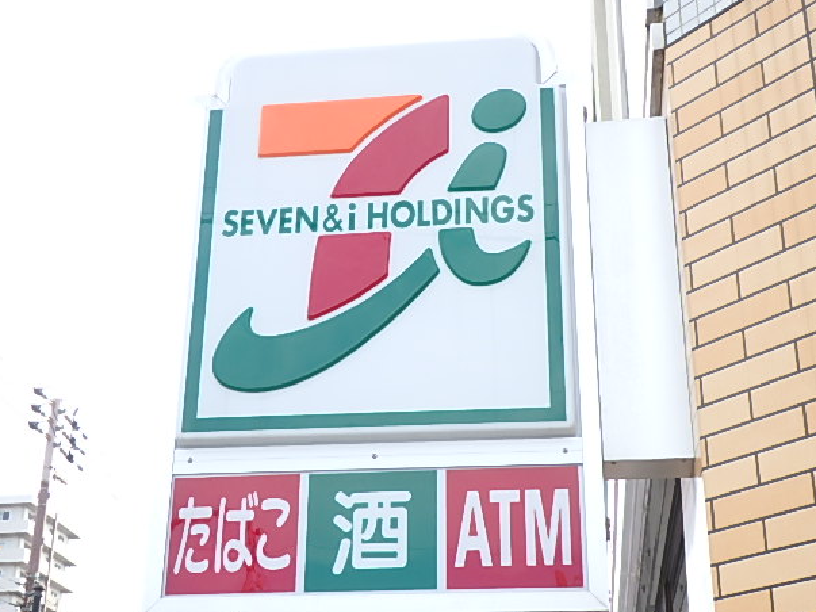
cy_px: 318
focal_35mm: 52
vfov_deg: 28.0
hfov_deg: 36.8
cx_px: 392
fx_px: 1226
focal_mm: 8.9
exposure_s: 1/250
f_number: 4
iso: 125
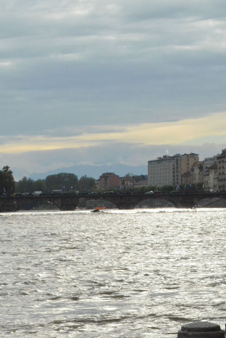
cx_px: 92
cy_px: 181
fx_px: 1298
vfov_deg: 14.9
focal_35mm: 138
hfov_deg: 9.9
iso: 6400
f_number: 25
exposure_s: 1/1250
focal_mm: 55
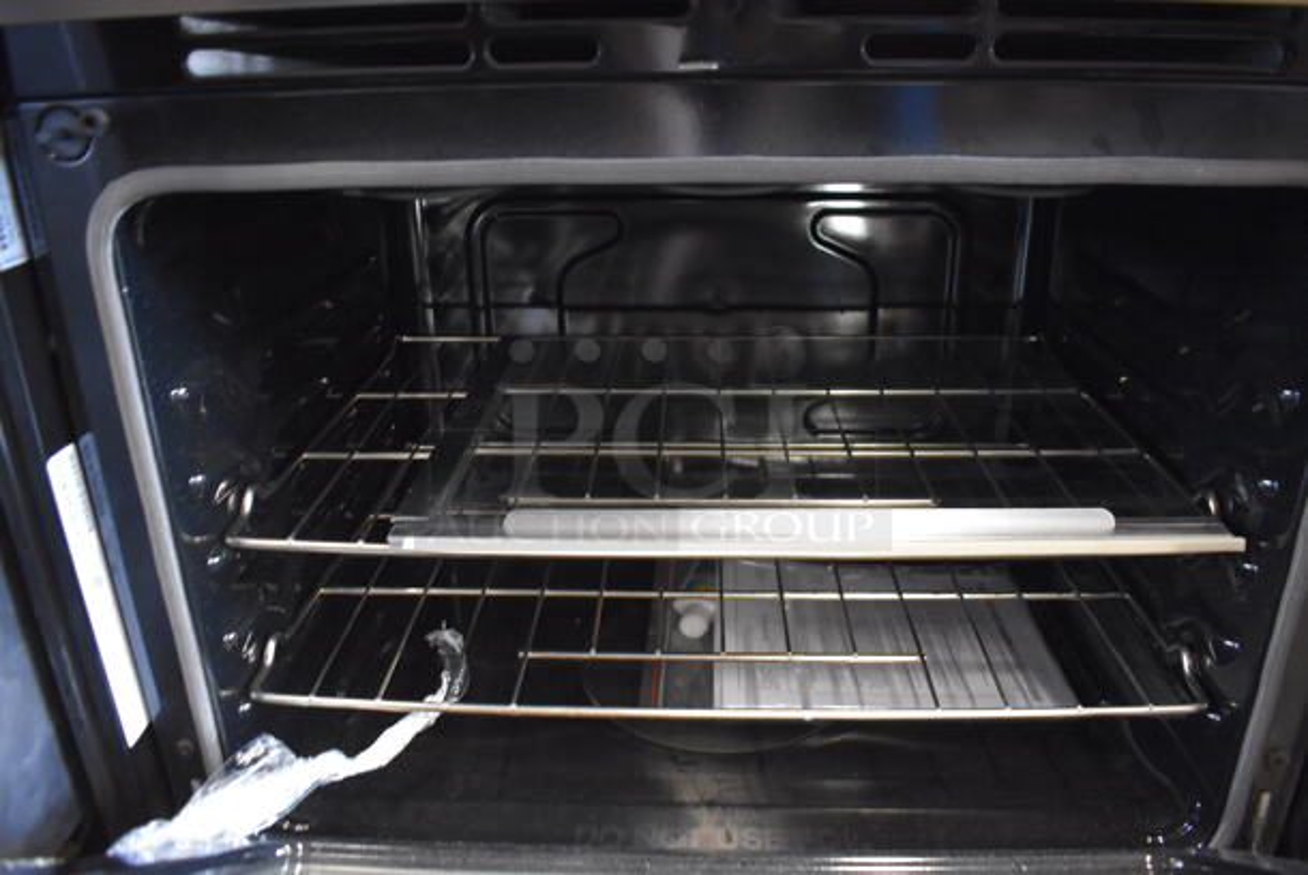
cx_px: 654
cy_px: 438
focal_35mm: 27
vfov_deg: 48.0
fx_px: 982
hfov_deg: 67.3
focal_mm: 18
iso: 2800
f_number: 3.5
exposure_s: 1/30
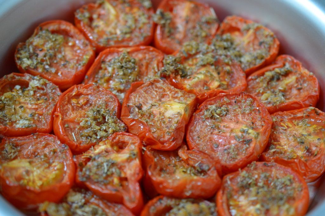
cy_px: 108
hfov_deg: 33.4
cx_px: 162
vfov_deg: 22.6
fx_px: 541
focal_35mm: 60
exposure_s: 1/60
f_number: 3
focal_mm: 40
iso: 560
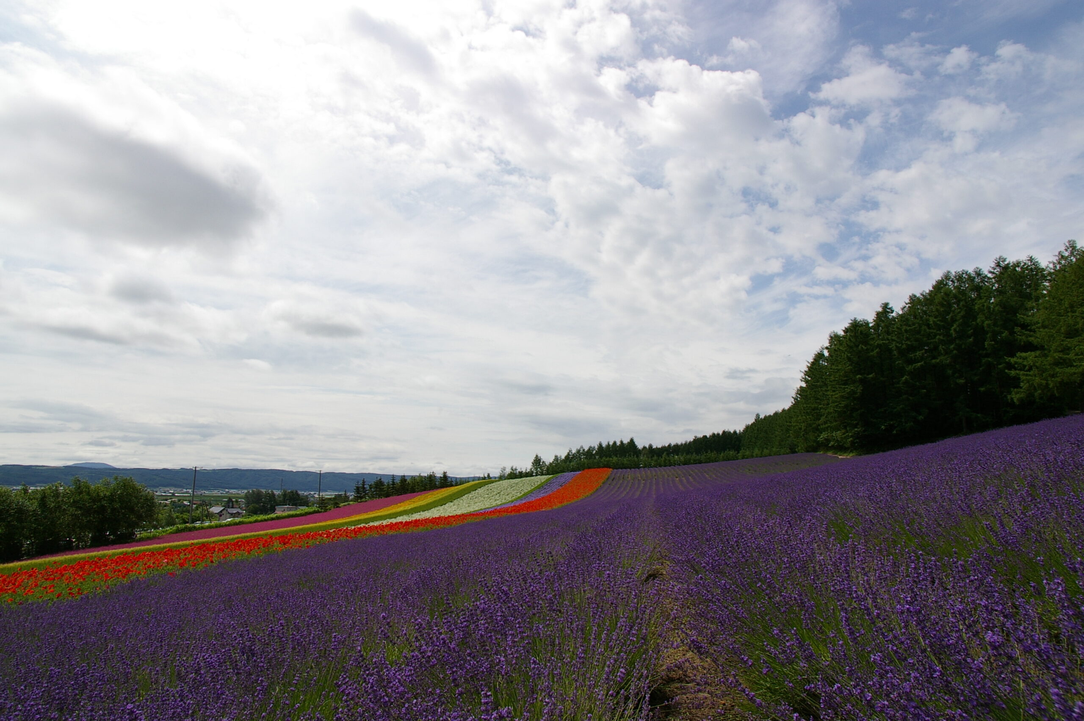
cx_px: 542
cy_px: 360
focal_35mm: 21
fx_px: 632
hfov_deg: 81.3
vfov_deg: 59.4
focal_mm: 14
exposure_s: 1/350
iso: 200
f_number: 11
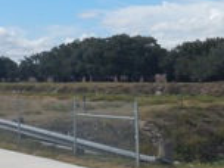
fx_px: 492
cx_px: 271
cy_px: 113
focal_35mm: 76
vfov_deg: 19.3
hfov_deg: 23.4
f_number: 4.1
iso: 125
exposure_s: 1/1500
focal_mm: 4.3
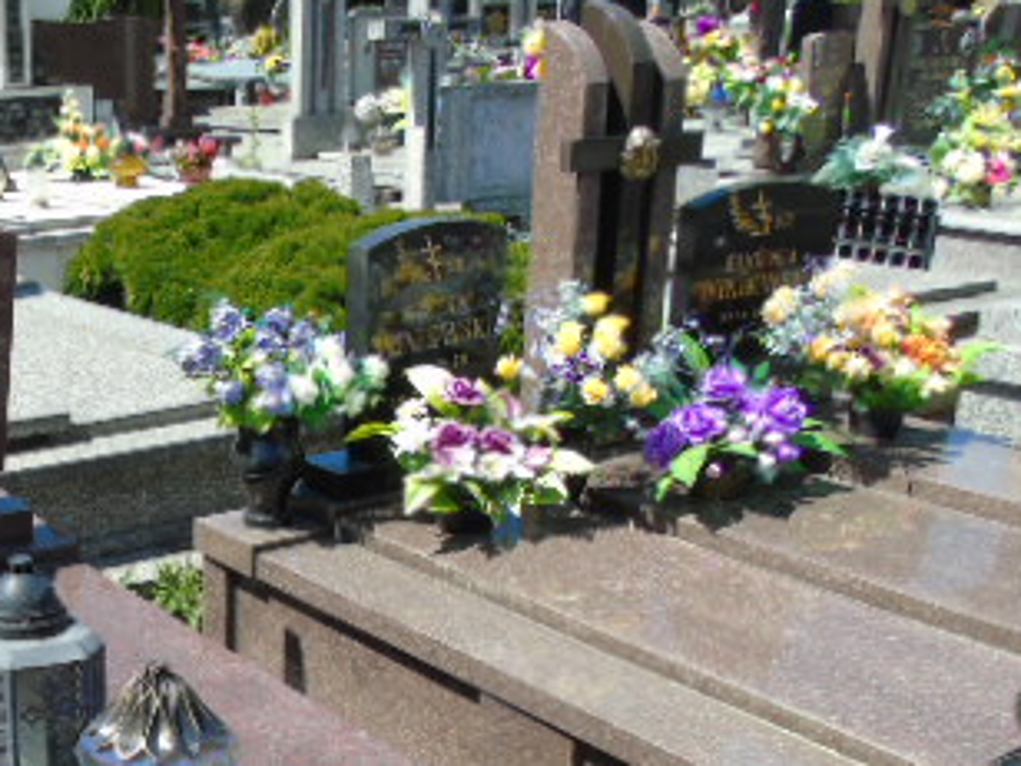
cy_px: 730
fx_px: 1534
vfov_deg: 26.8
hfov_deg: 34.5
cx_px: 83
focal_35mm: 52
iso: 80
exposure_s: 1/640
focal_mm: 4.4
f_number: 3.4
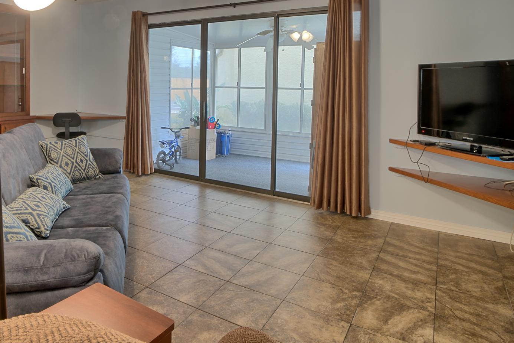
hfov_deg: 67.5
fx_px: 371
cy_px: 97
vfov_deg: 48.2
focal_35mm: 26
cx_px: 171
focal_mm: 12
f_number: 13
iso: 200
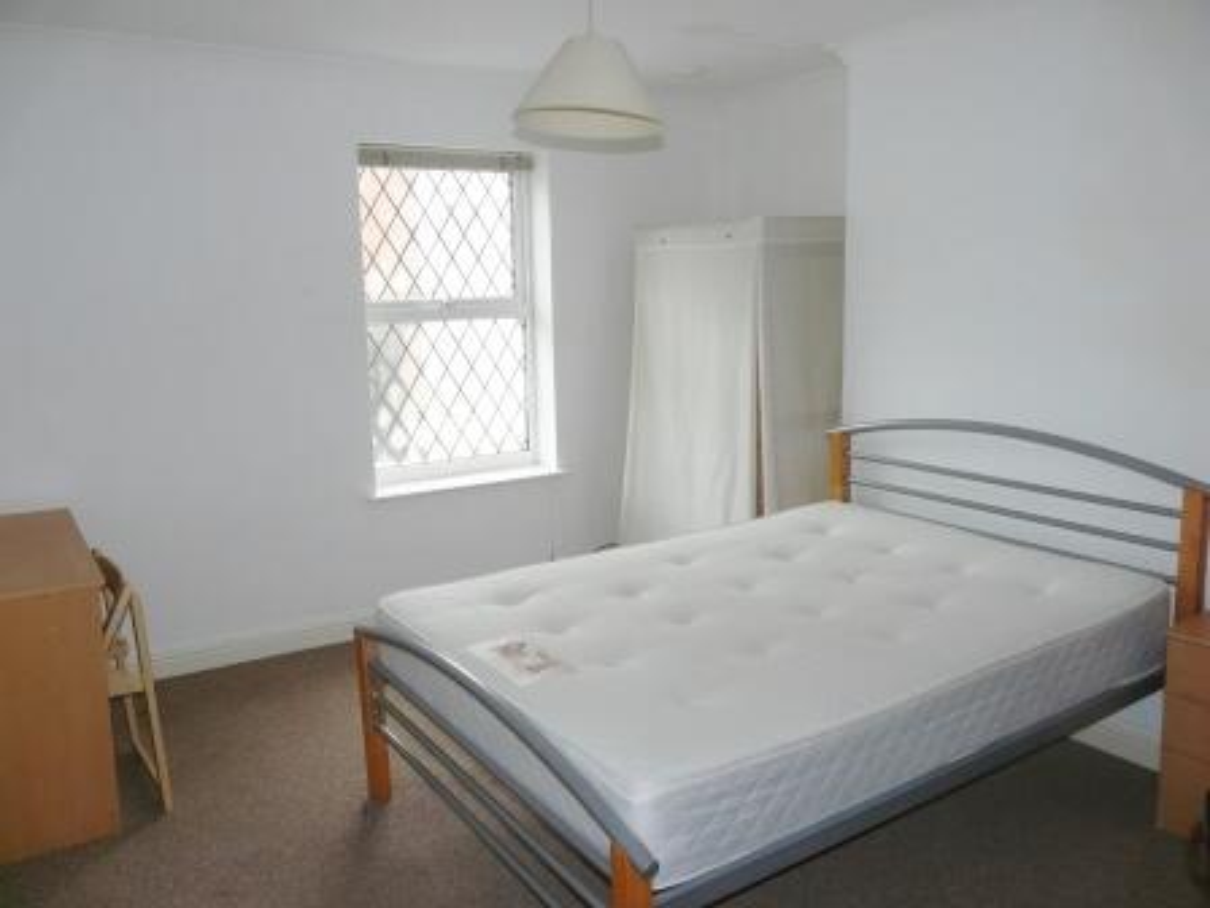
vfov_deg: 49.7
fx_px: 979
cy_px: 454
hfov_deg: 63.4
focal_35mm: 28
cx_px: 605
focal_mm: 4.6
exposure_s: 1/60
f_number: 2.8
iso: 100
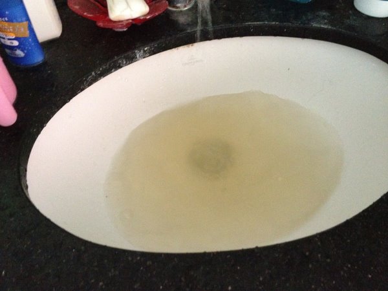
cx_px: 194
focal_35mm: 35
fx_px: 392
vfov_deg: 40.7
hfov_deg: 52.6
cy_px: 146
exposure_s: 1/15
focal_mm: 4.28
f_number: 2.4
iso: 640
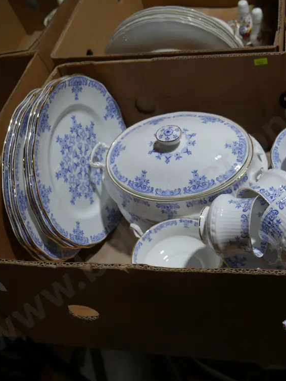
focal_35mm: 38
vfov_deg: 49.0
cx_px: 195
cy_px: 190
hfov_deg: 37.2
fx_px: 419
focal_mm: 14
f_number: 4
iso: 200
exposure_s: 1/160
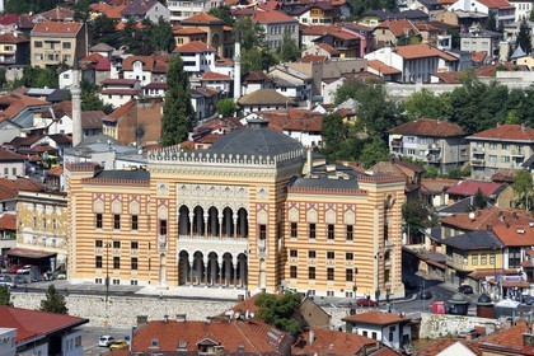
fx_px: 2521
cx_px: 267
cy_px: 178
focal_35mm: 170
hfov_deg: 12.1
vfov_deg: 8.1
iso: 200
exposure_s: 1/250
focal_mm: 170
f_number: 18
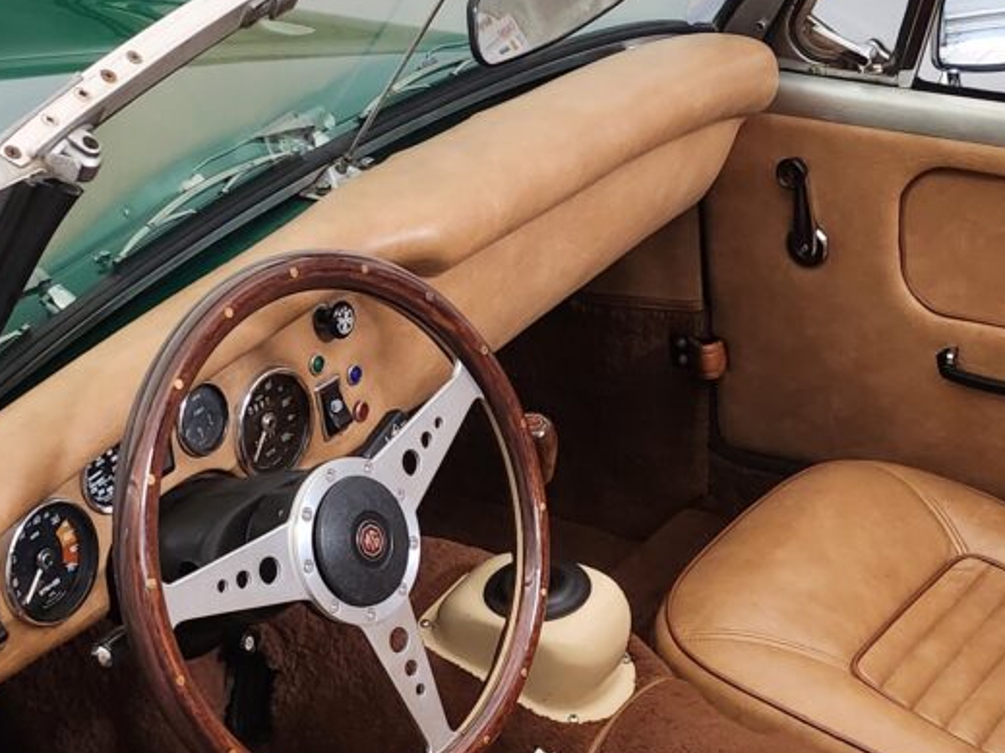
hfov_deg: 26.3
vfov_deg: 19.5
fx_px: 2148
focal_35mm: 74
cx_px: 594
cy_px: 699
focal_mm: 5
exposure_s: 1/25
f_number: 1.8
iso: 800
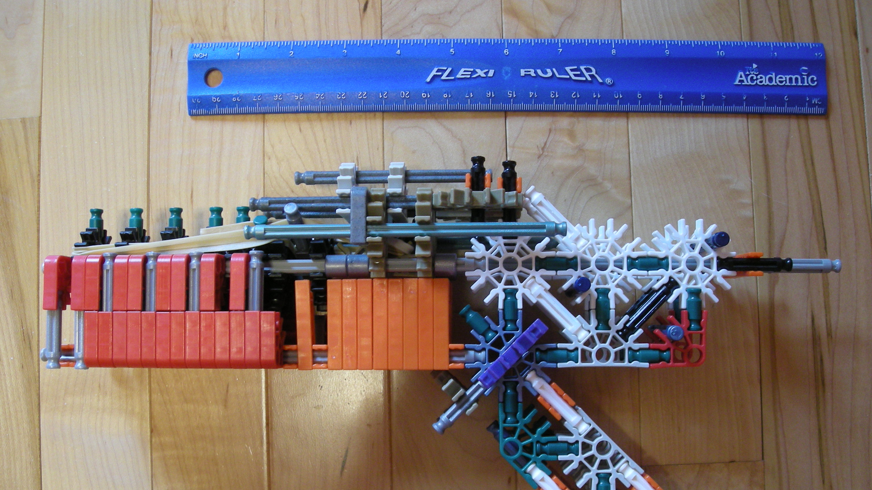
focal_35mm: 39
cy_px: 299
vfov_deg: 30.3
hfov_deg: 51.6
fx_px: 902
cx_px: 440
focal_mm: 5.7
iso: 132
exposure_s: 1/8.2
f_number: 2.8
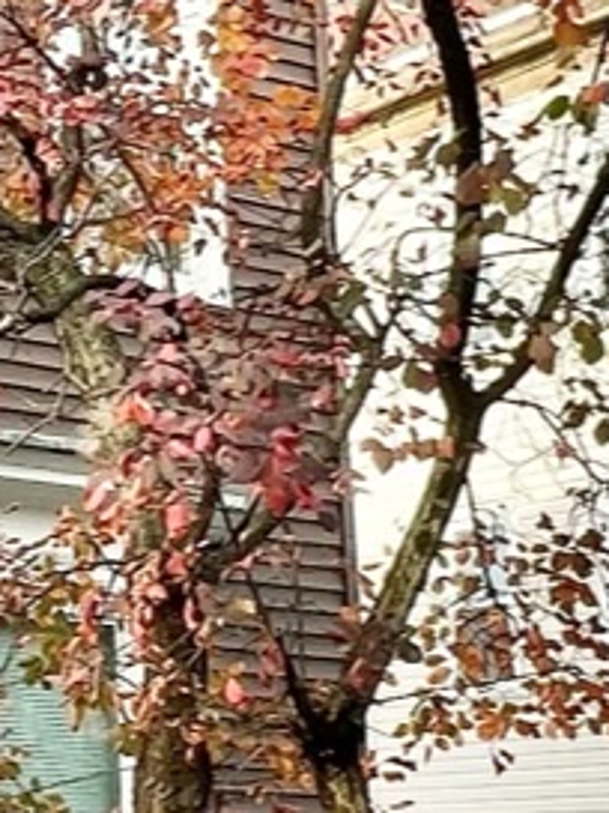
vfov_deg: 20.0
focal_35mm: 98
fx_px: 2299
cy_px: 534
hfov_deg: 13.8
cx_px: -403
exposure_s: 1/238
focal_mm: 1.57
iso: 32
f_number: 1.8
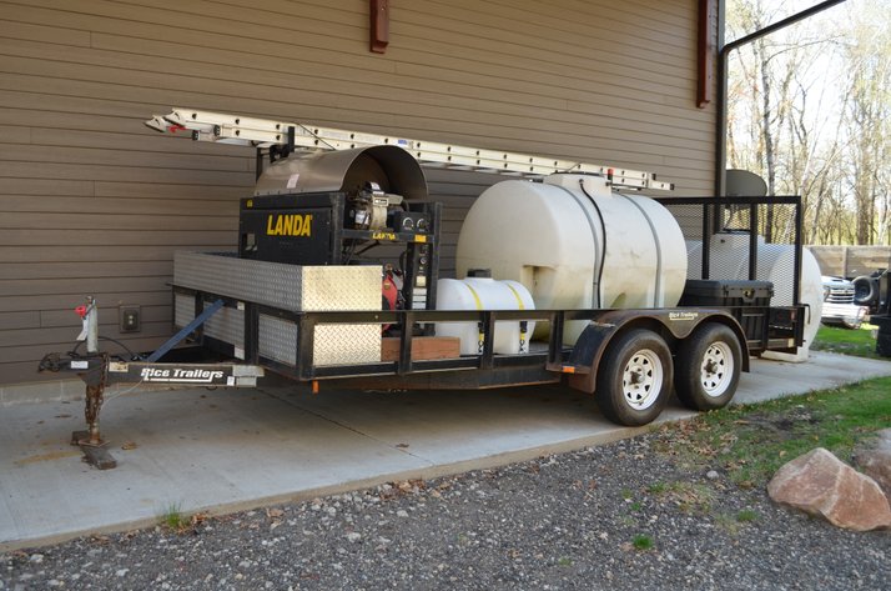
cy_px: 296
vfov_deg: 39.8
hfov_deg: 57.3
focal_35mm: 33
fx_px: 815
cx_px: 446
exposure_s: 1/125
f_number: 5.6
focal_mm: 22
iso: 220
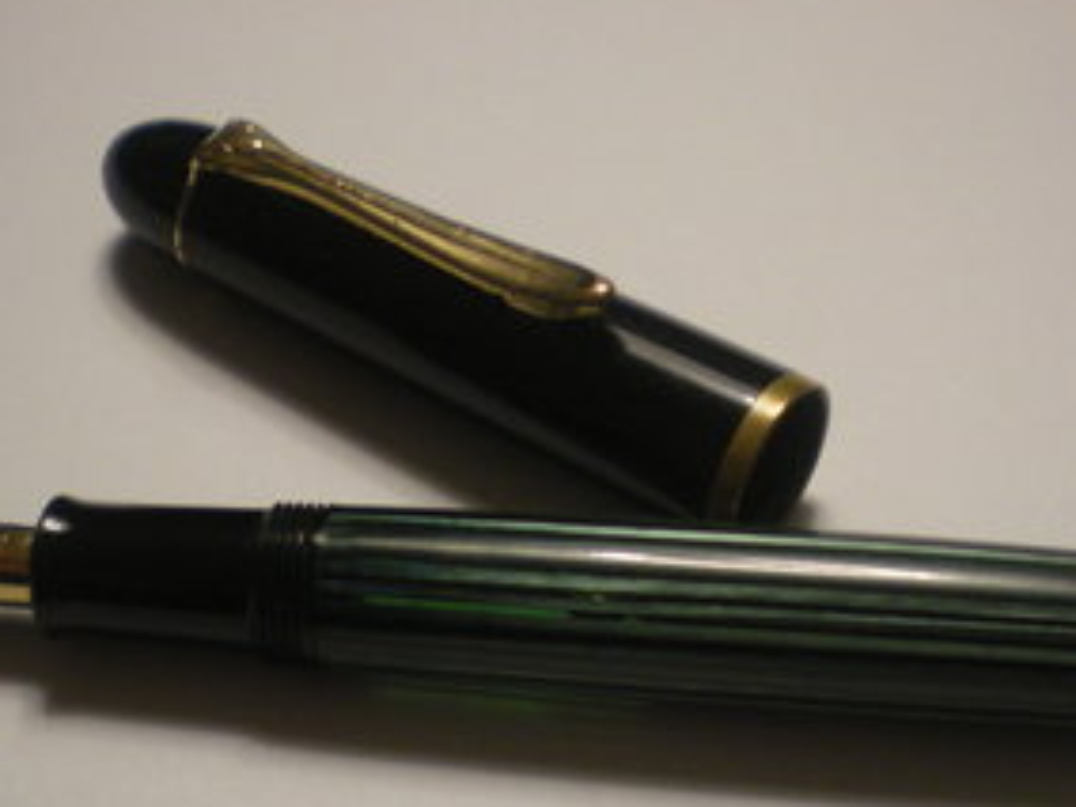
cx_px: 614
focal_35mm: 67
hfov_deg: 28.9
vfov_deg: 21.7
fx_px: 2083
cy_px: 623
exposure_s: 1/29.8
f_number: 3.1
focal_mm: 6.3
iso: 200
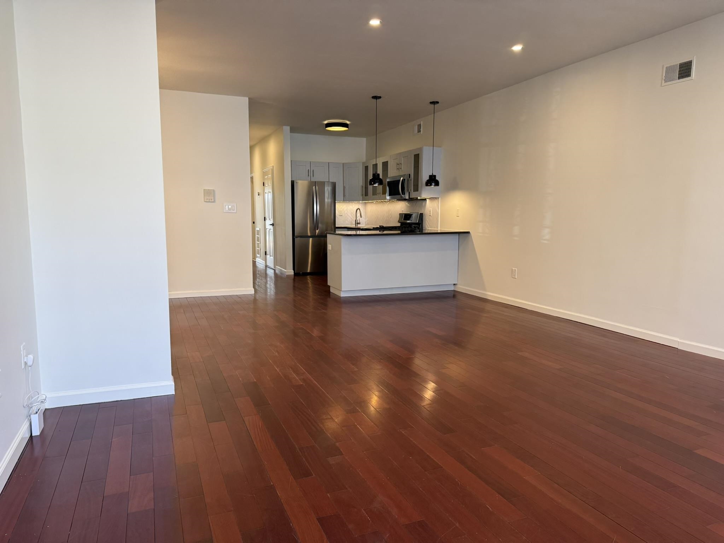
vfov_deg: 56.8
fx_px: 502
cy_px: 272
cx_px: 362
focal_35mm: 24
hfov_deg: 71.6
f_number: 1.78
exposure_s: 1/120
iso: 160
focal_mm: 6.76
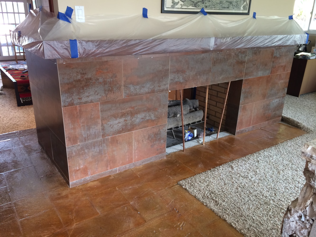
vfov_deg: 46.8
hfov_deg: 60.0
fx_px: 274
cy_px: 118
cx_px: 158
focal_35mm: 30
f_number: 2.2
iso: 80
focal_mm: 4.12
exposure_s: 1/30
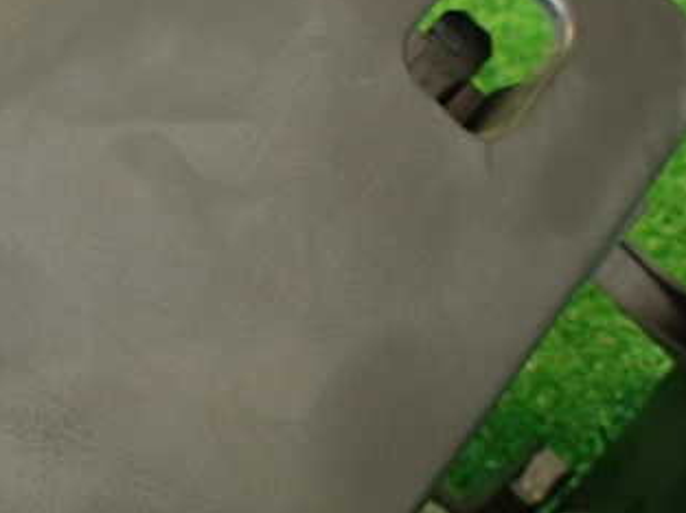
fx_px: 950
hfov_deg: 36.9
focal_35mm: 48
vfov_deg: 30.2
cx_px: 55
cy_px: 270
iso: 320
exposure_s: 1/30
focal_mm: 4.5
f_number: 2
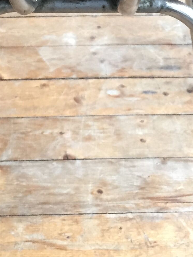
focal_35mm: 96
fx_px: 713
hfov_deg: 15.4
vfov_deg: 19.3
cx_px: 68
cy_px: -45
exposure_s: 1/33
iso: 200
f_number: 2.2
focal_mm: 4.15
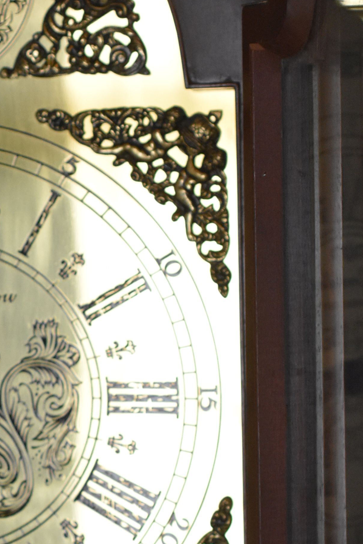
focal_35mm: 148
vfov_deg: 13.9
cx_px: -38
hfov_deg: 9.2
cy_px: 261
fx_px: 2237
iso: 2500
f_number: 4
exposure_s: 1/125
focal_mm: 40
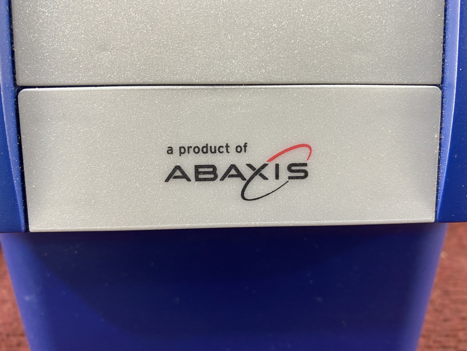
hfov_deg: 67.3
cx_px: 234
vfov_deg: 53.1
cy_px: 176
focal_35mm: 26
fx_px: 351
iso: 125
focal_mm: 4.25
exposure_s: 1/60
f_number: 1.8
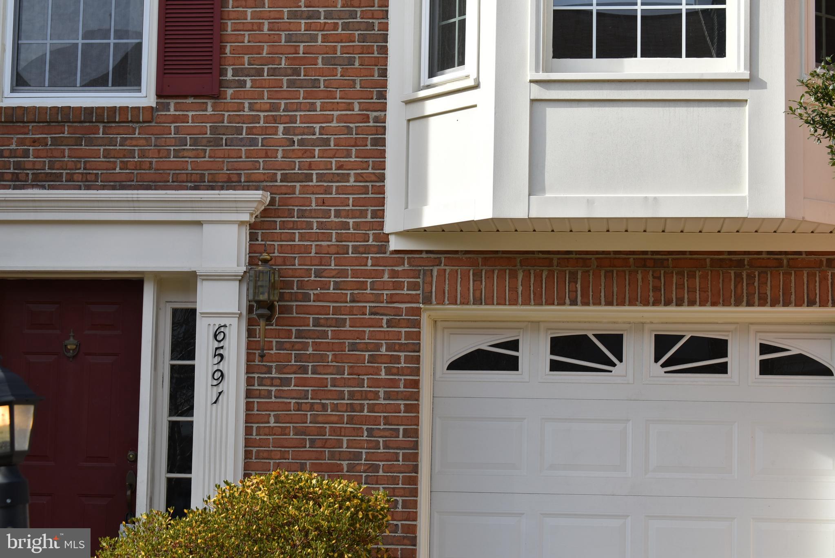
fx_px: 1915
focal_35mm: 82
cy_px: 279
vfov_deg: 16.6
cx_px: 418
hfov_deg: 24.6
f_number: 8
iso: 160
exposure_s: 1/250
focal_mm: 55
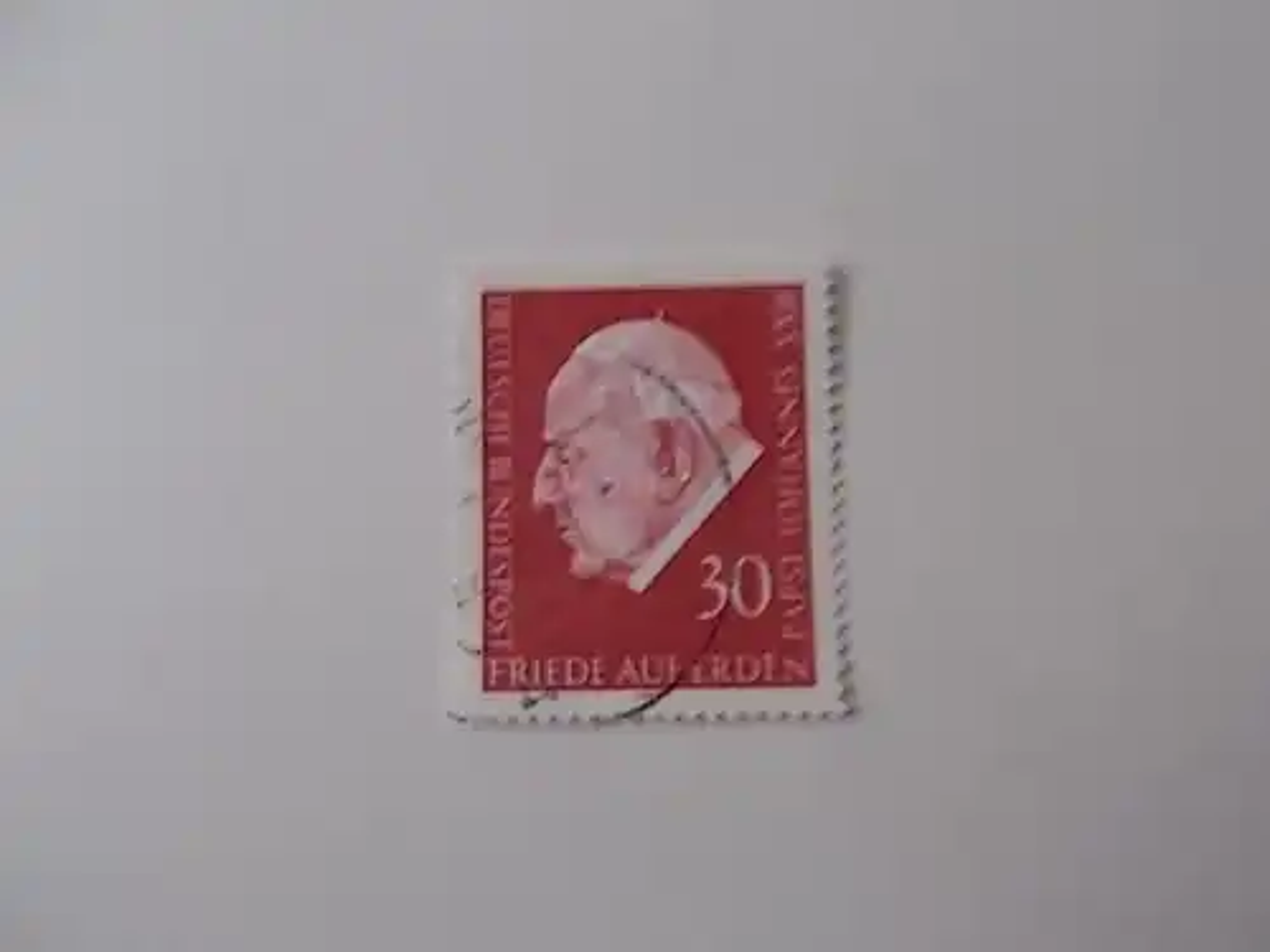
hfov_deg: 67.3
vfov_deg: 53.1
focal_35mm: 26
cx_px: 635
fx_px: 954
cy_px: 476
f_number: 3.2
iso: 200
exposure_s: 1/4
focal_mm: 4.6
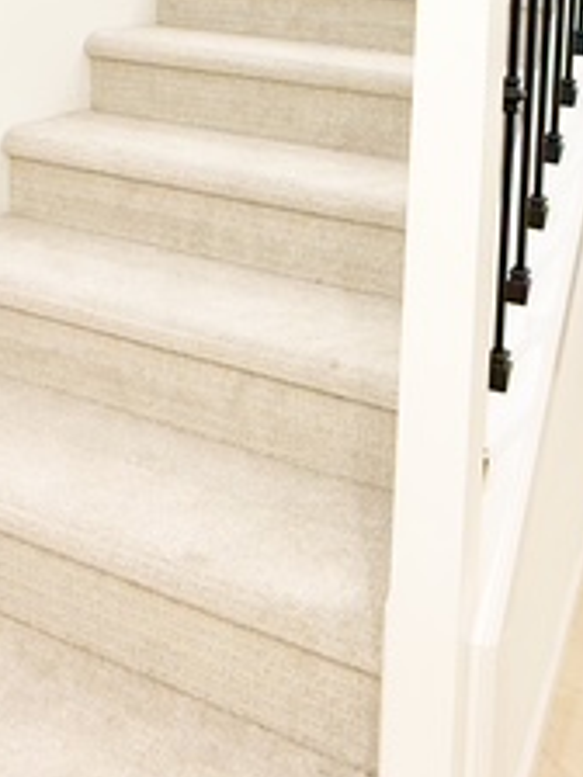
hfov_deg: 35.5
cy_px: -24
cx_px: 399
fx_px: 898
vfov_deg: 40.2
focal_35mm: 40
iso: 320
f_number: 2.2
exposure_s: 1/60
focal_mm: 2.22
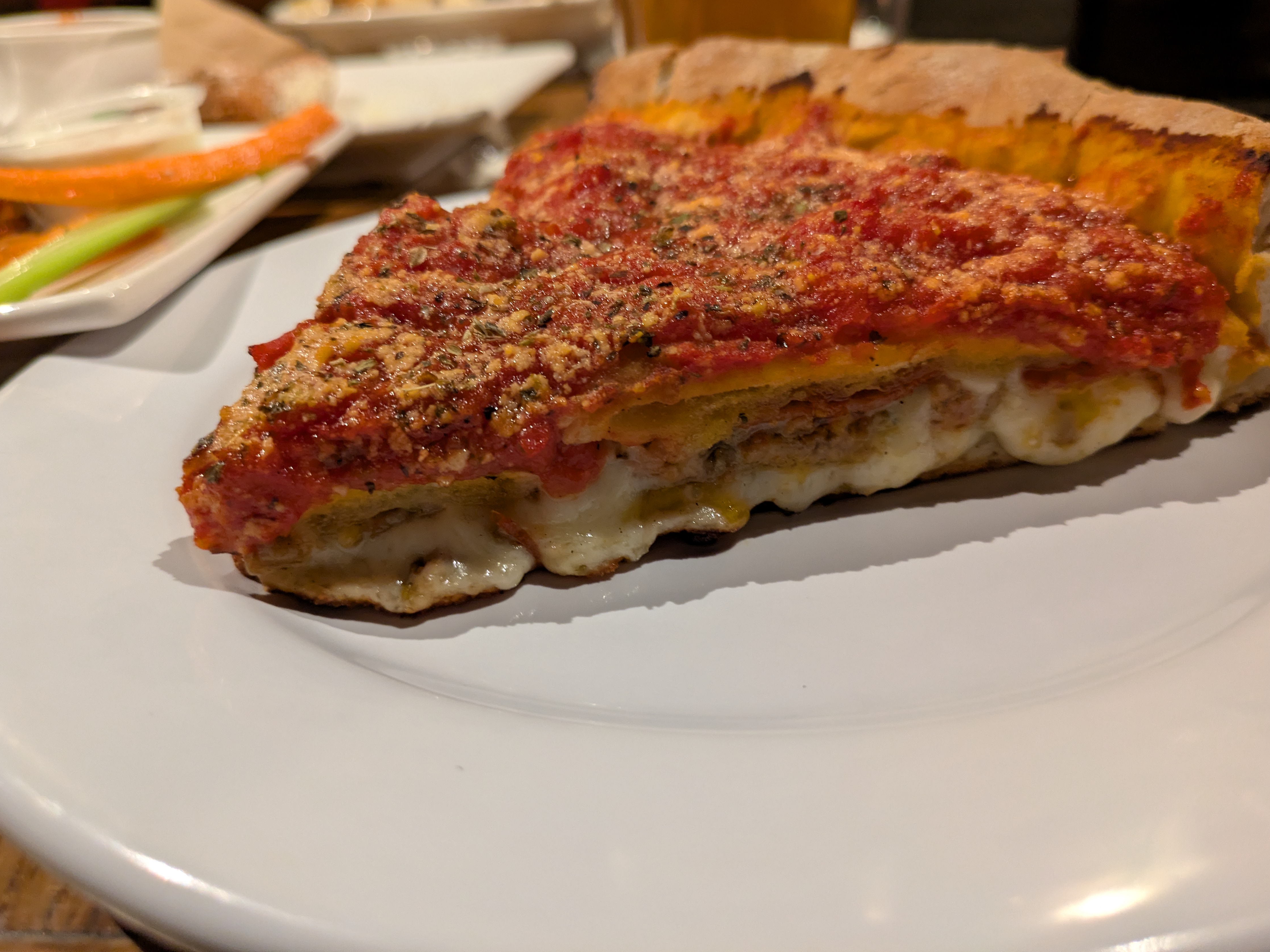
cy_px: 458
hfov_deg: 67.3
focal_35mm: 26
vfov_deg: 53.1
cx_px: 645
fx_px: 954
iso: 511
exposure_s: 1/24
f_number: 1.89
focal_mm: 5.43
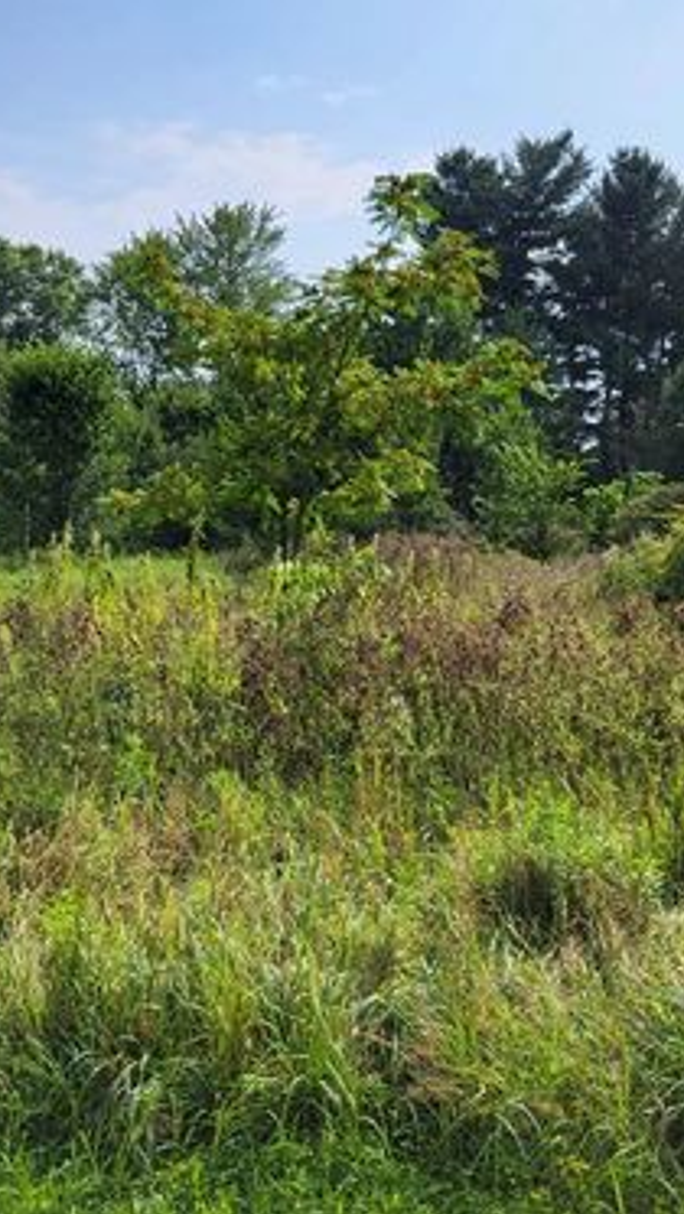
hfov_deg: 31.2
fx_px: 1224
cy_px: 607
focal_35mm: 38
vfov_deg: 52.8
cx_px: 355
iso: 40
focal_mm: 5.4
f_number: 1.8
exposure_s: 1/2790
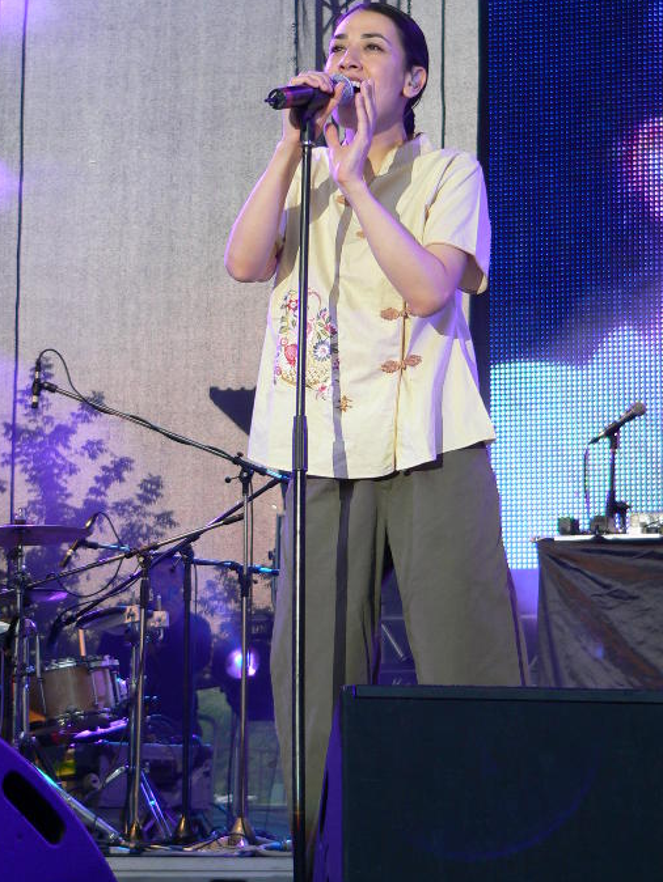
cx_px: 376
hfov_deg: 13.7
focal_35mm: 108
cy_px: 412
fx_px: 2756
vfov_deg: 18.2
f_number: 2.8
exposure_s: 1/40
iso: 100
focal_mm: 15.2
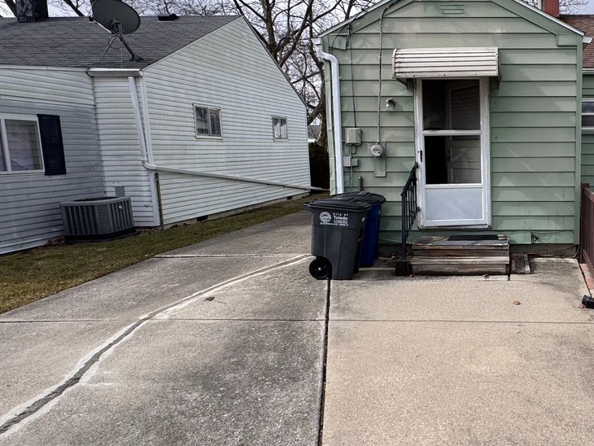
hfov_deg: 55.5
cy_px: 215
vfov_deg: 48.2
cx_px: 507
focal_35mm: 29
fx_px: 498
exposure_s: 1/1477
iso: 50
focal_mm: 2.22
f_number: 2.2
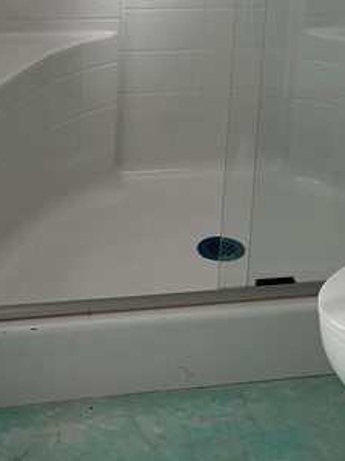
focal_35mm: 89
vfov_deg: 20.5
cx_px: 339
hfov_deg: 16.3
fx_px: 1184
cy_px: -100
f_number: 1.6
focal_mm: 5.96
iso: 80
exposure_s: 1/121
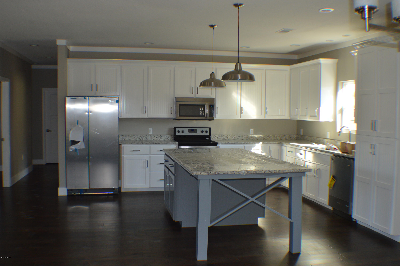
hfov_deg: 45.0
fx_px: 483
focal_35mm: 44
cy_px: 133
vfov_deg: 30.8
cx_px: 200
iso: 400
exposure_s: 1/100
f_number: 4.5
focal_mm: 29
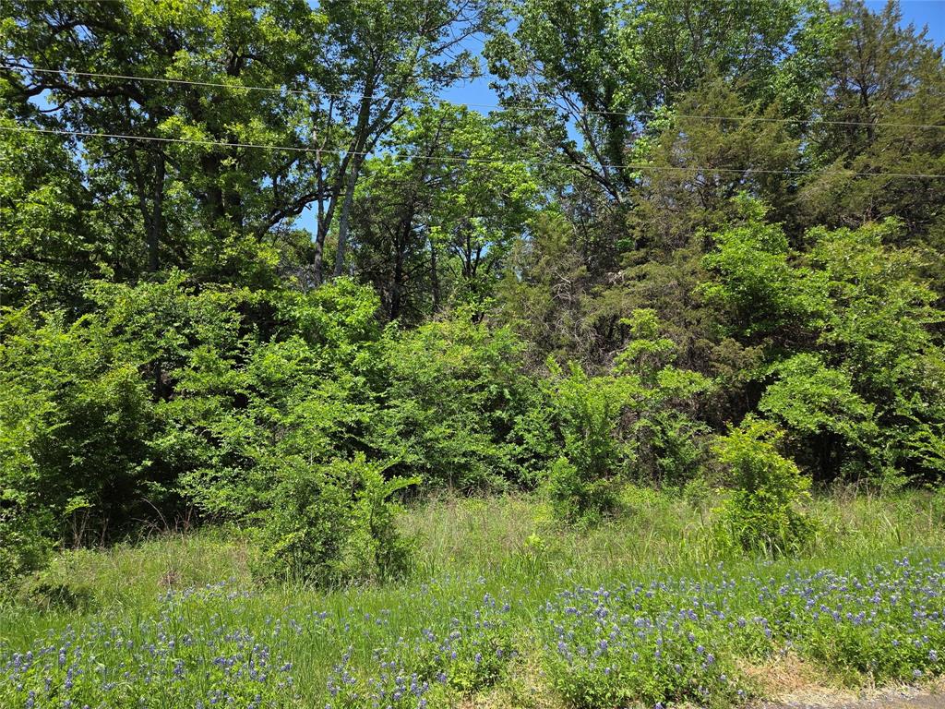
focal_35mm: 23
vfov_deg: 58.9
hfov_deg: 73.9
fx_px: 628
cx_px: 472
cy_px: 354
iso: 80
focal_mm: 5.4
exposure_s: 1/2790
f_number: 1.8
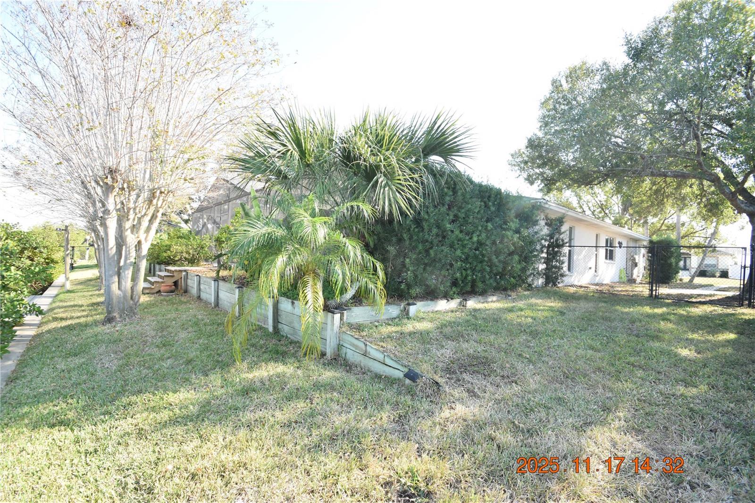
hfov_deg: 100.4
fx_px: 314
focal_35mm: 15
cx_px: 378
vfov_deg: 77.3
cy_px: 252
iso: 400
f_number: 8
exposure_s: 1/250
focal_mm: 10
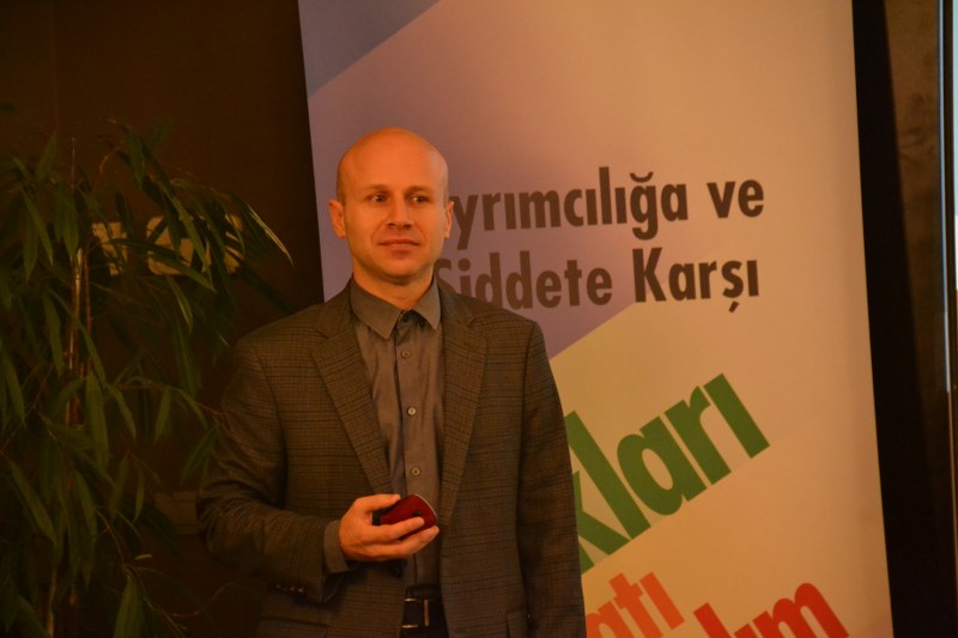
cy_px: 319
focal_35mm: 210
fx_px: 5587
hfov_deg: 9.8
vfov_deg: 6.5
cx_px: 479
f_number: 6
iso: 3200
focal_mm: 140
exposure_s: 1/20
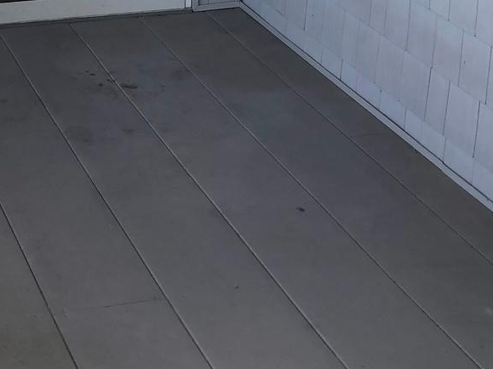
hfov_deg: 19.7
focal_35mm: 99
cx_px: 131
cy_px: -197
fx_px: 1410
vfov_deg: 13.9
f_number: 1.8
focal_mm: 3.99
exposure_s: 1/193
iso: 20
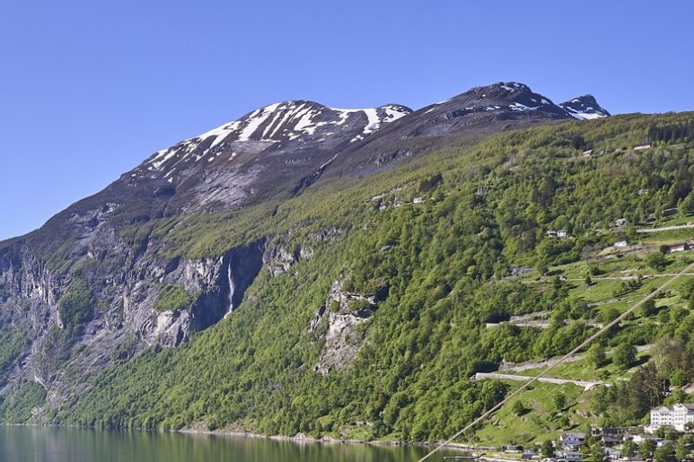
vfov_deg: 30.1
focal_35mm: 42
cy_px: 431
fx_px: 815
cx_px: 127
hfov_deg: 43.7
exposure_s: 1/250
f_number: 9
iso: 100
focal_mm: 11
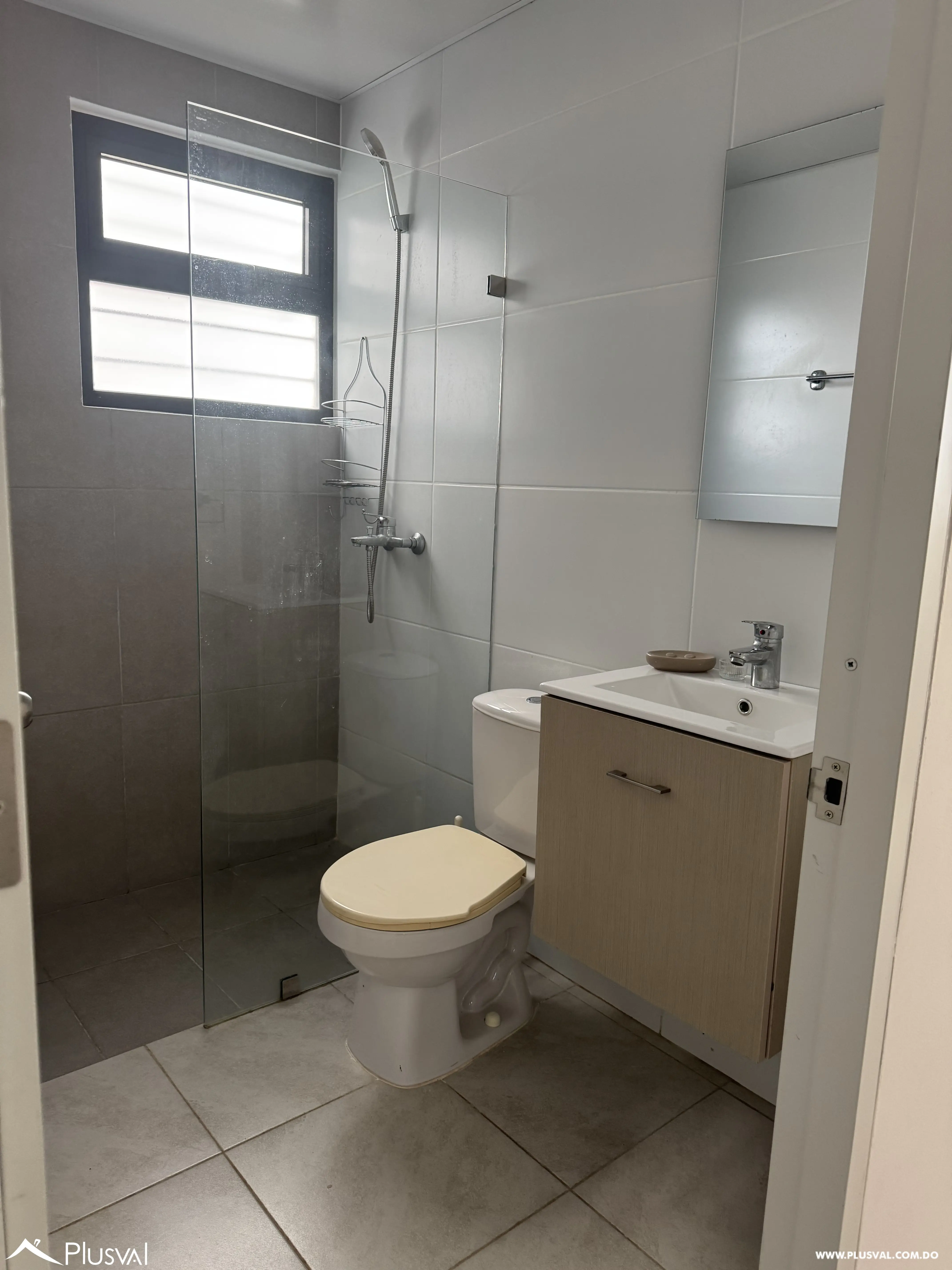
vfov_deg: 71.6
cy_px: 635
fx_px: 880
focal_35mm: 24
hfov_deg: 56.8
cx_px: 476
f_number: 1.78
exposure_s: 1/95
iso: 200
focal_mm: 6.76
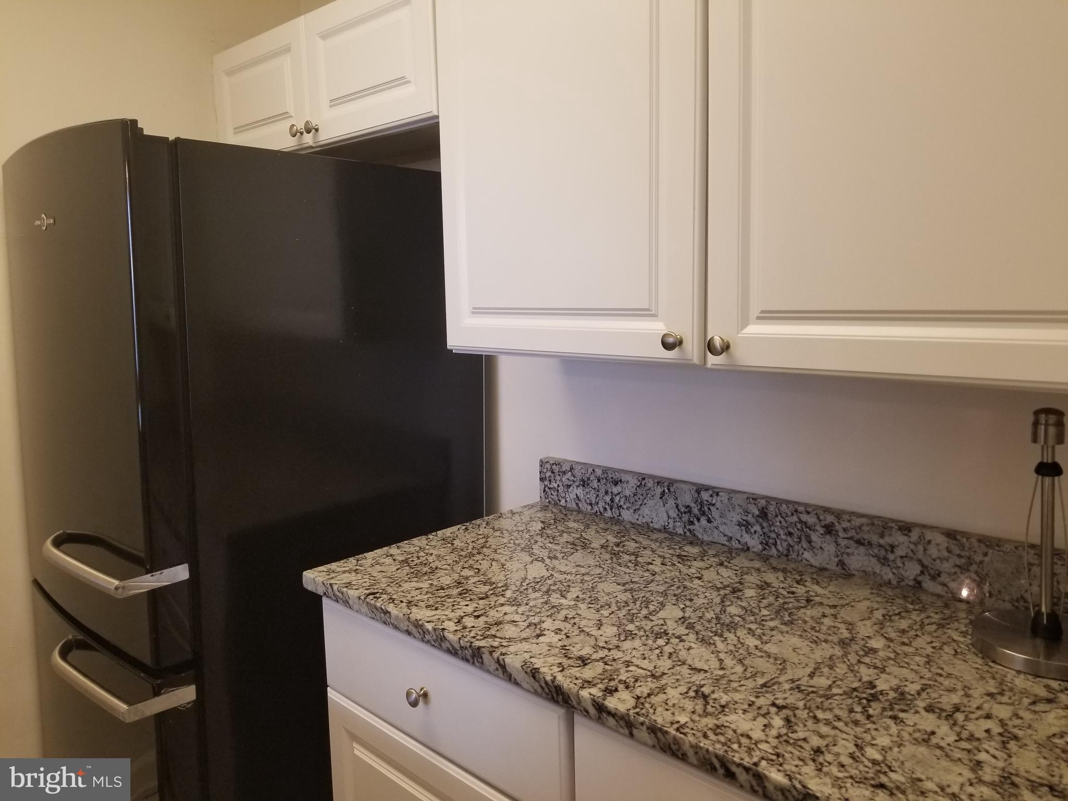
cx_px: 534
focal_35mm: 26
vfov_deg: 53.1
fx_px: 802
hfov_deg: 67.3
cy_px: 400
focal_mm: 4.25
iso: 125
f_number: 1.7
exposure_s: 1/60
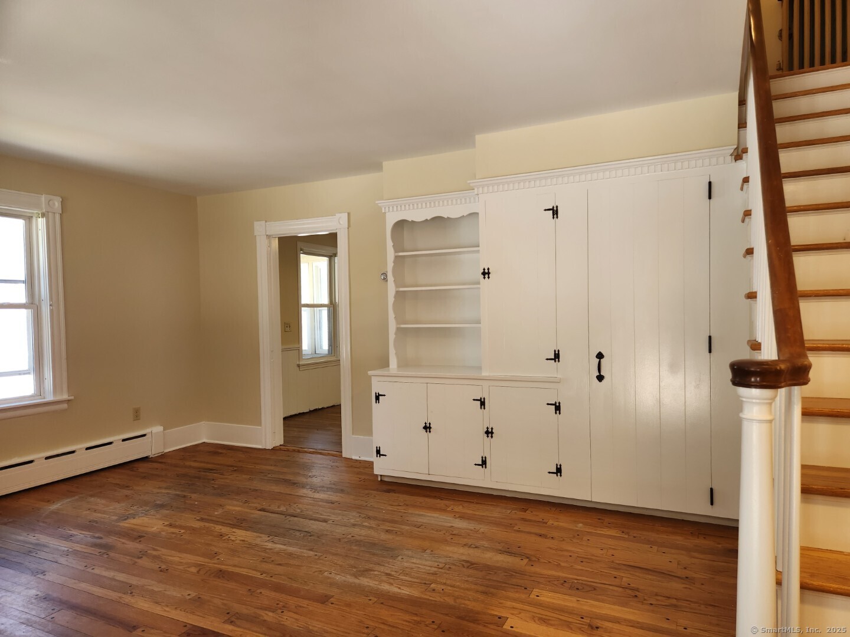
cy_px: 318
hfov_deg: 73.9
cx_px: 425
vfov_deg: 58.9
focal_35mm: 23
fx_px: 565
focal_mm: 5.4
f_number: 1.8
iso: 100
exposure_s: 1/120
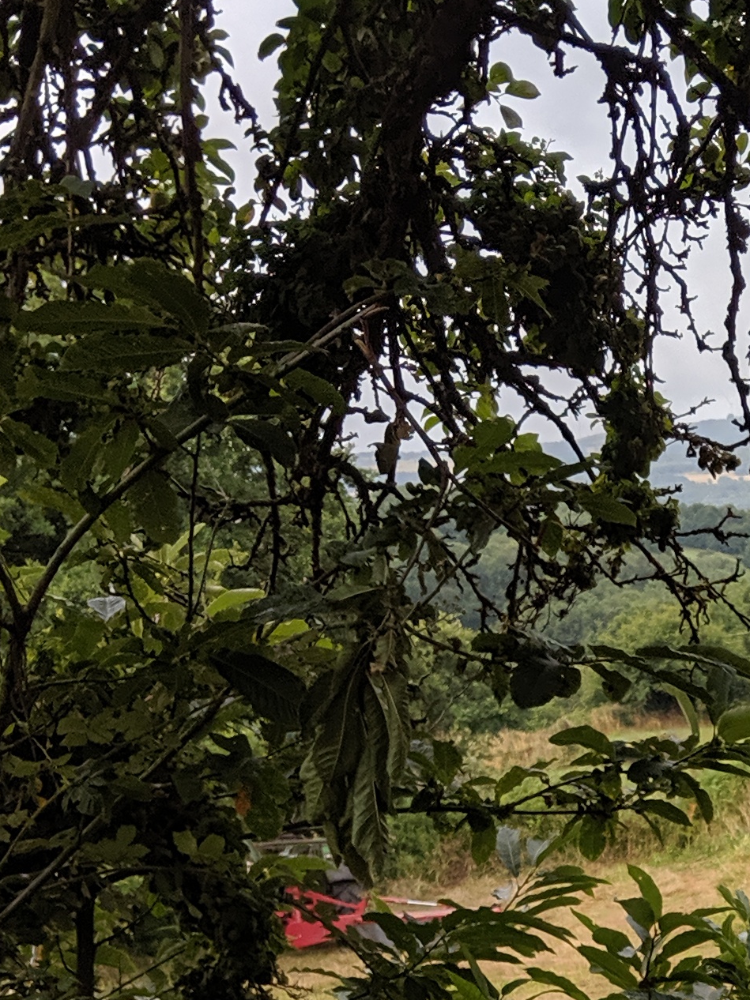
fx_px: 2485
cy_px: 1190
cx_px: 959
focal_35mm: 86
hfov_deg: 16.3
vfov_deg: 21.2
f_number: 1.8
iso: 76
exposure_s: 1/1949
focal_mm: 4.44
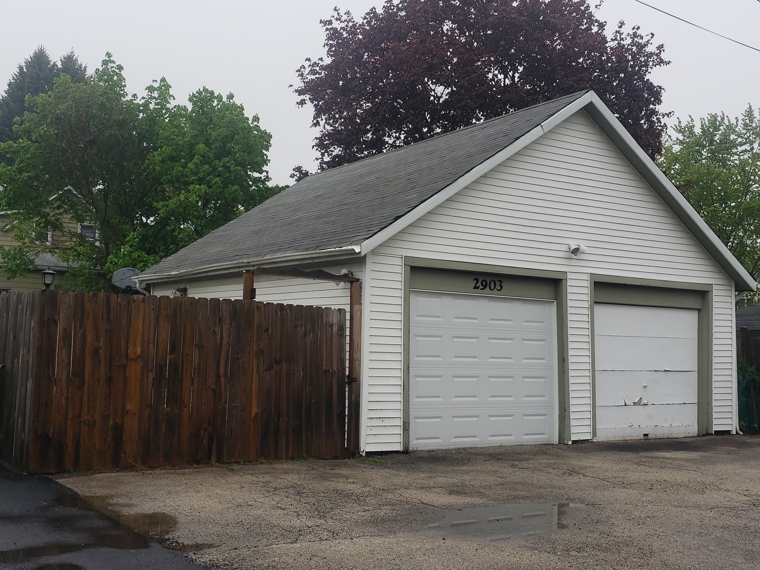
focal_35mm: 26
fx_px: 571
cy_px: 285
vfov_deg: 53.1
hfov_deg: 67.3
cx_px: 380
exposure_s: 1/152
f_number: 2.4
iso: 50
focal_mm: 4.3
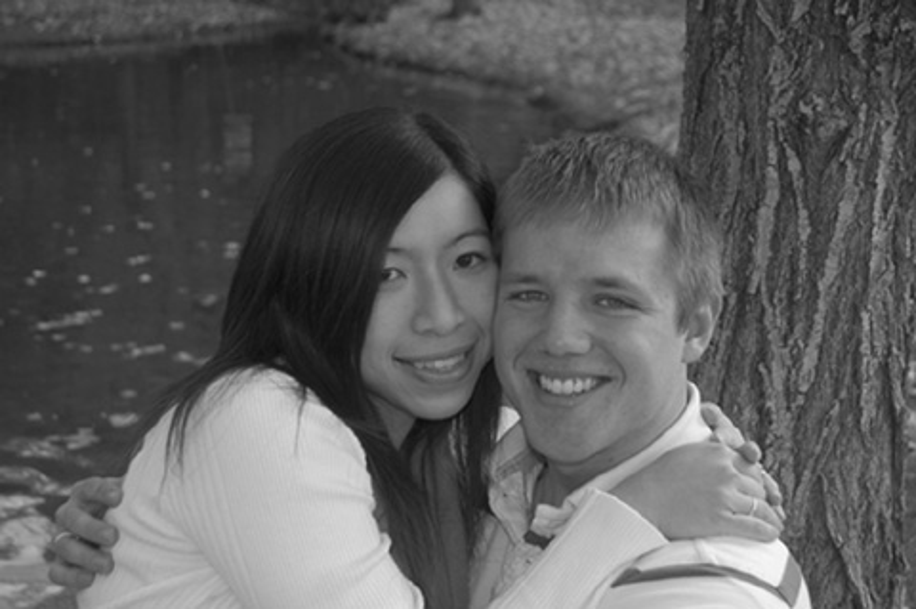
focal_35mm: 69
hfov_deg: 29.3
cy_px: 304
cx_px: 458
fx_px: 1754
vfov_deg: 19.7
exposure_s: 1/200
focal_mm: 46
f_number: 5.3
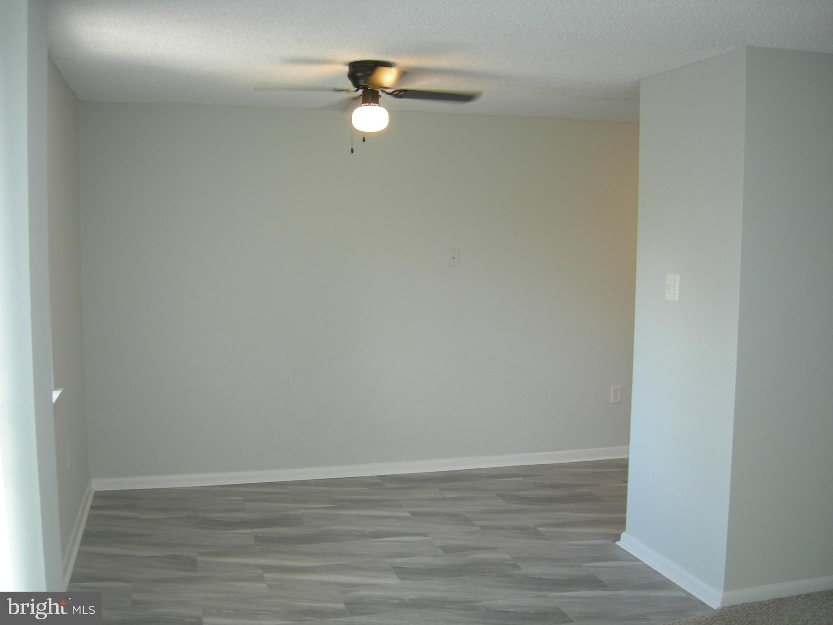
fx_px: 866
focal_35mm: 36
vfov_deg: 39.7
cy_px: 312
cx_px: 416
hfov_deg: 51.4
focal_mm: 7.5
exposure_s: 1/30
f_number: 2.7
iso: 64
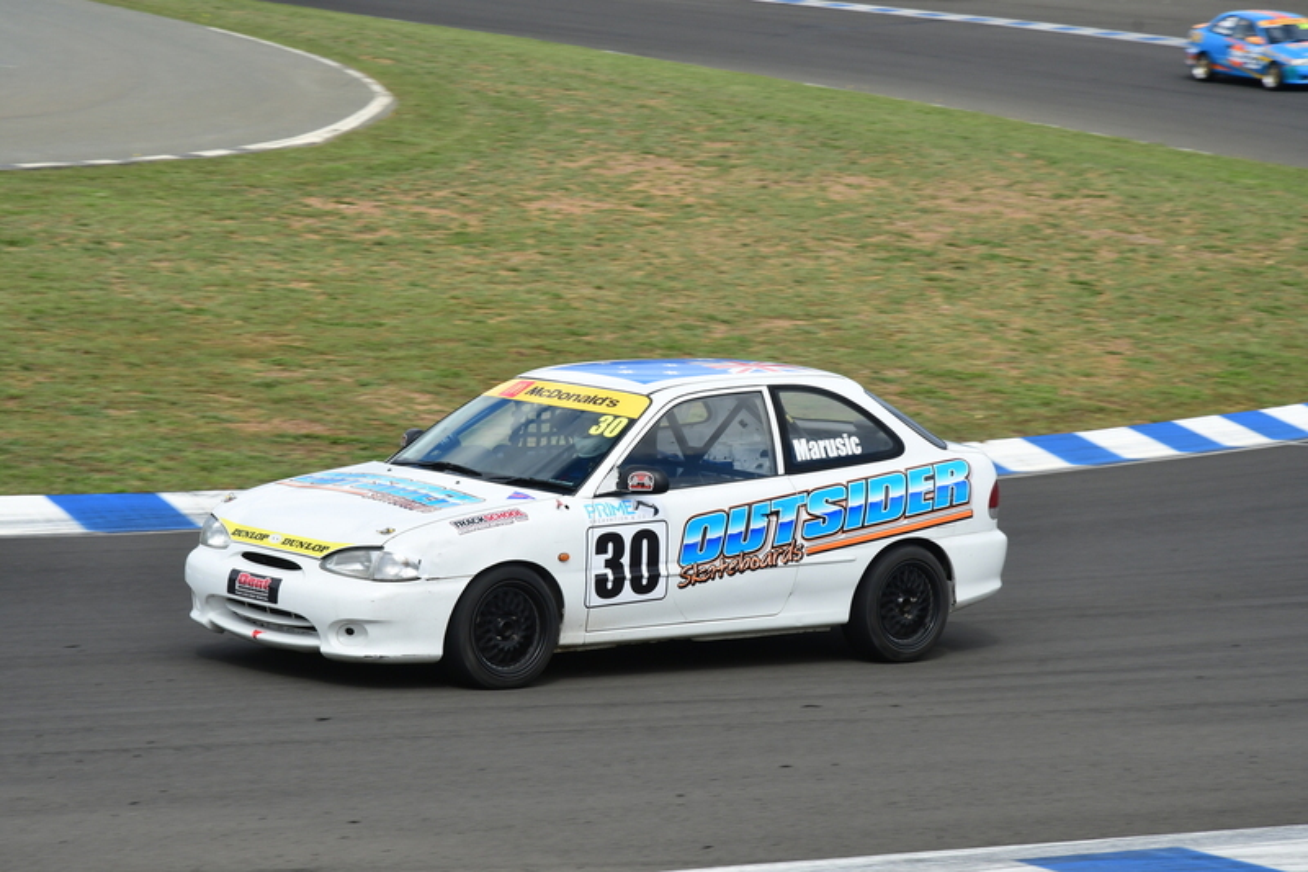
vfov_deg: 11.4
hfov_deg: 17.1
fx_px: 4359
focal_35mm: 120
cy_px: 436
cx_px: 654
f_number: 11
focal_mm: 80
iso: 400
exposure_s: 1/400
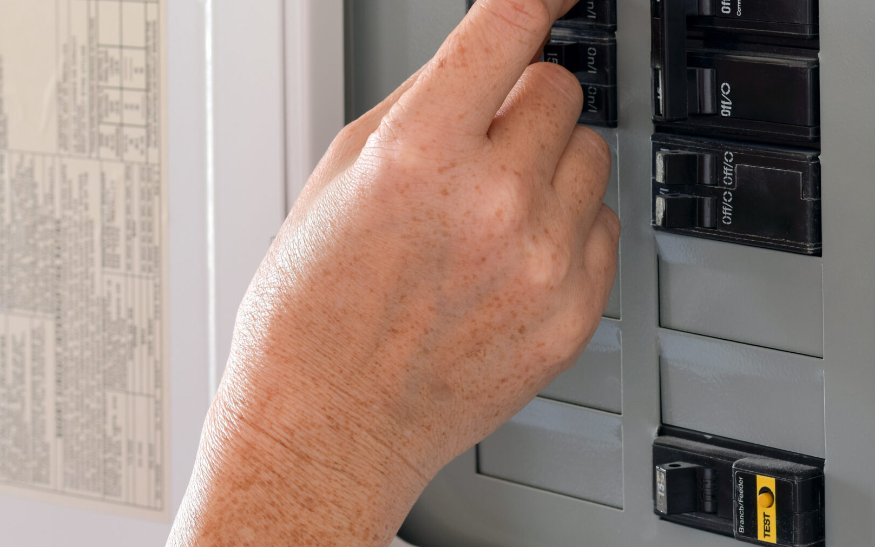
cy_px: 174
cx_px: 644
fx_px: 2886
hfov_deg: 17.2
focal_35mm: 121
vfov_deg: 10.8
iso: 100
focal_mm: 50
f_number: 6.3
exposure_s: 1/10
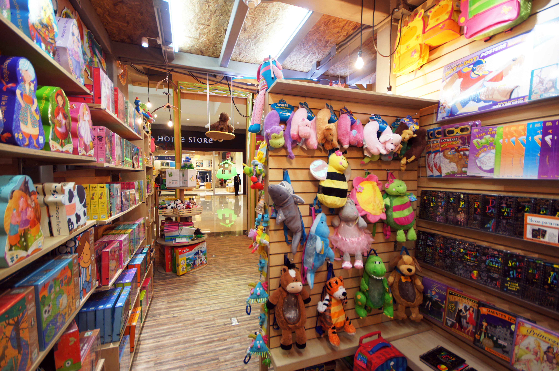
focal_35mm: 15
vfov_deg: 77.2
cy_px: 186
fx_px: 233
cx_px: 280
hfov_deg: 100.4
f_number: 4
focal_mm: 10
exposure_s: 1/5
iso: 100
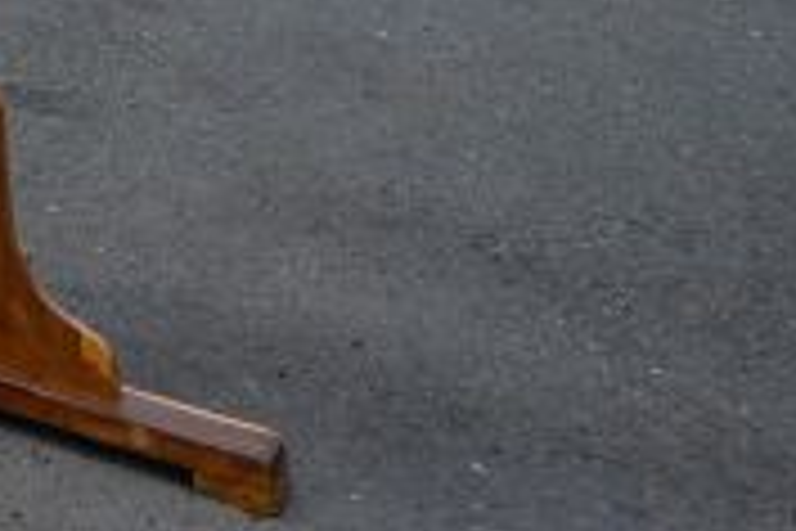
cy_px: -1278
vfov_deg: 8.1
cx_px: -1718
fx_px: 2941
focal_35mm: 133
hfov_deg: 10.2
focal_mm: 19
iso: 160
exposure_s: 1/1600
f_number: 4
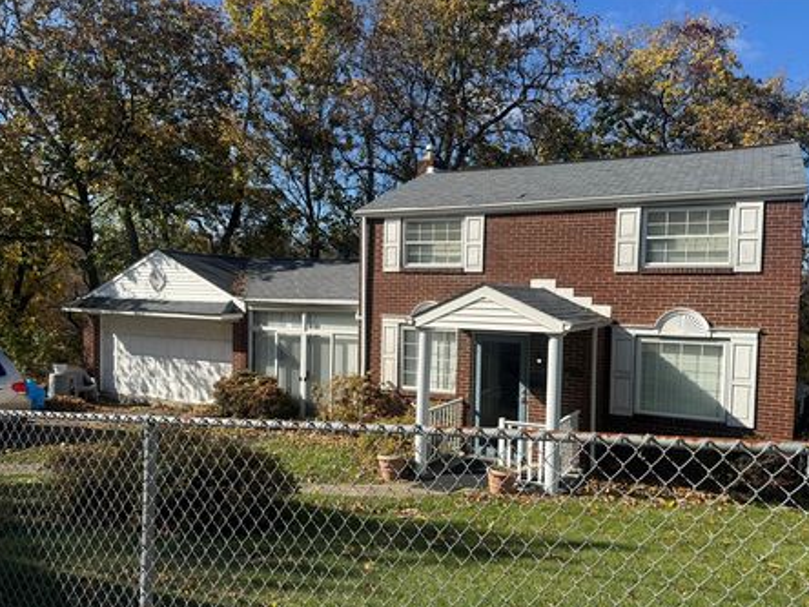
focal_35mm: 27
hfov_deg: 65.2
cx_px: 441
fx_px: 631
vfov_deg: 51.3
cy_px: 333
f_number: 1.78
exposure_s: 1/3802
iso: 80
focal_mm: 6.76
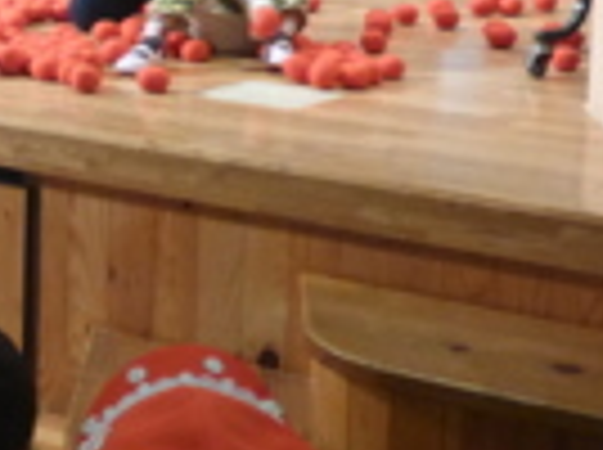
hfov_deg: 16.6
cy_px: -50
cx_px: -72
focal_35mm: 115
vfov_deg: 12.6
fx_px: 2000
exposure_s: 1/25
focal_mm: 7.8
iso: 800
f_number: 4.3
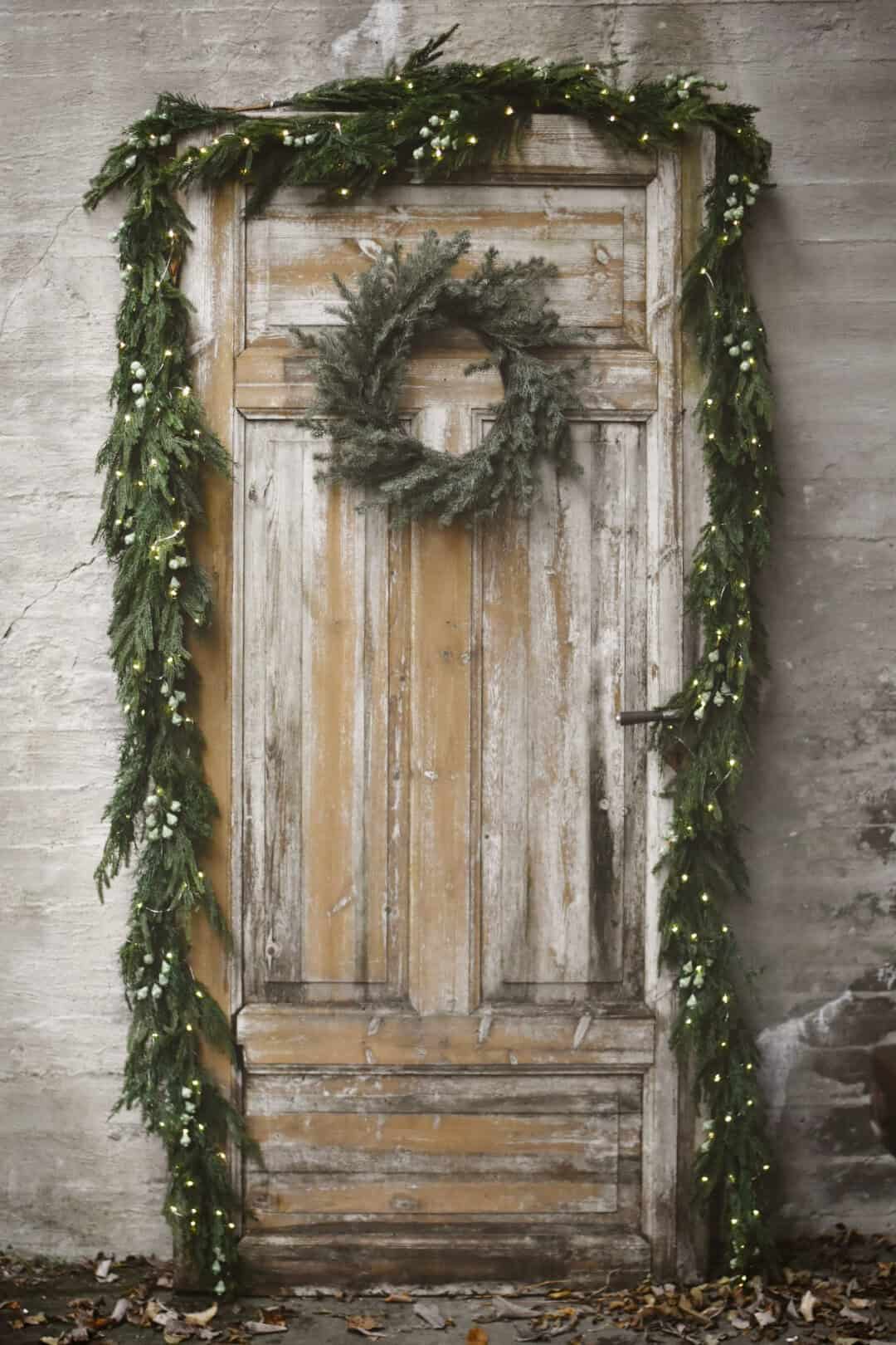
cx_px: 448
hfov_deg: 18.2
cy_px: 672
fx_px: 2800
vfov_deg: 27.0
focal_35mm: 75
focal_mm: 50
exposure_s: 1/2000
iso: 2000
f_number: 2
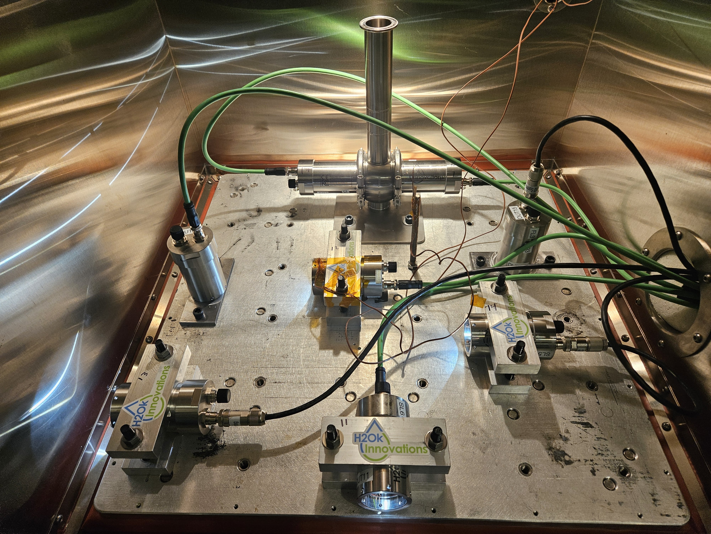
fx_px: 472
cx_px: 356
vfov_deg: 58.9
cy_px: 267
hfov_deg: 73.9
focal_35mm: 23
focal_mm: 5.4
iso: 100
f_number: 1.8
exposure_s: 1/120
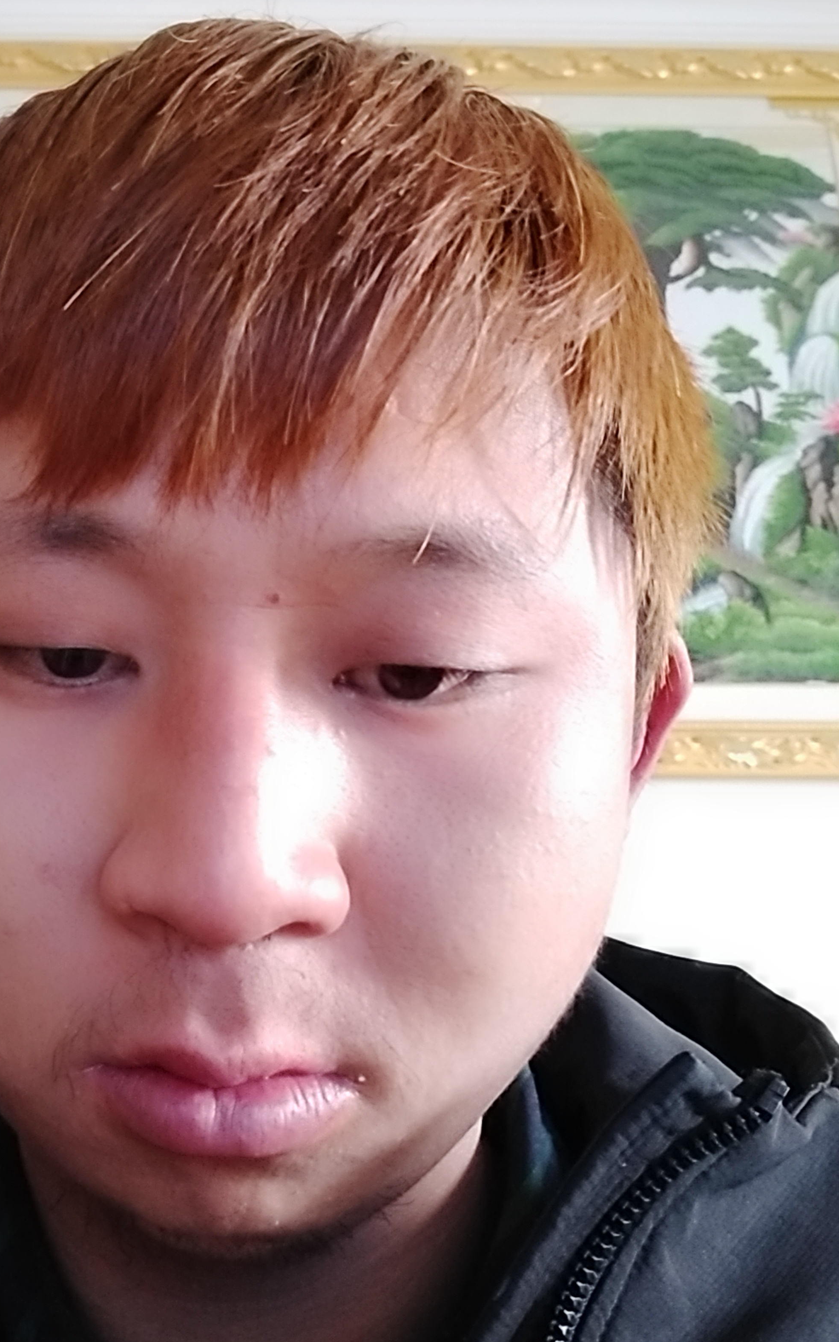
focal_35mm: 31
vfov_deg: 61.2
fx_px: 1134
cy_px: 680
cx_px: 205
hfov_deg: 39.5
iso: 1000
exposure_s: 1/20
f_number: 2
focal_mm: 3.52
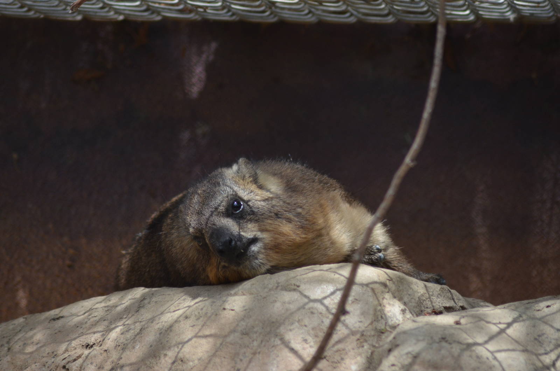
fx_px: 6520
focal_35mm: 420
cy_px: 186
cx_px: 280
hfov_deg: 4.9
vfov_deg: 3.3
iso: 560
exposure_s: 1/1000
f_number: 5.3
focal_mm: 280
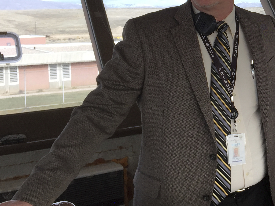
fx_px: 501
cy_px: 41
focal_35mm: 63
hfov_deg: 28.3
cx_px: 291
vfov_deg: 23.0
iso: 32
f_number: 2.2
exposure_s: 1/353
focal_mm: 4.15
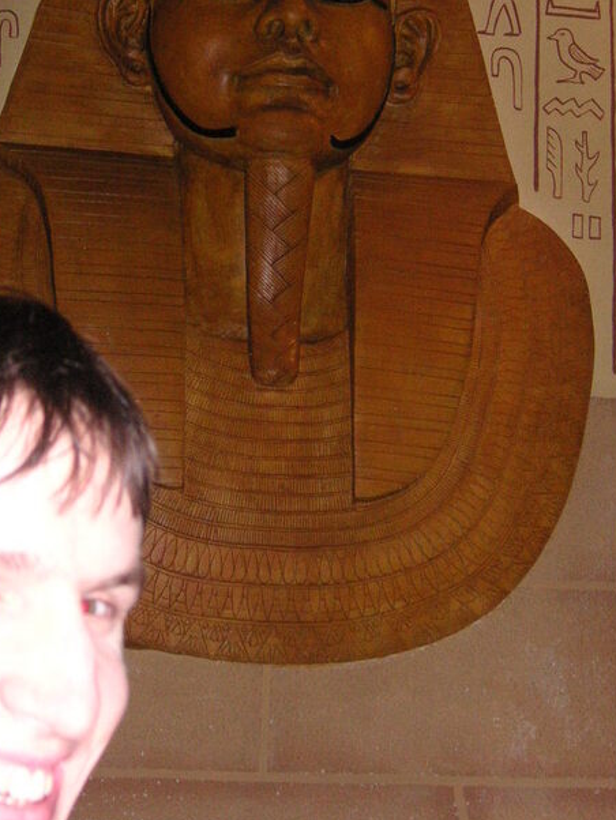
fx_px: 1921
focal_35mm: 81
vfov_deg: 24.0
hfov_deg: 18.2
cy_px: 282
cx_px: 279
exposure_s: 1/60
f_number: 3.9
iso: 160
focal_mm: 10.2
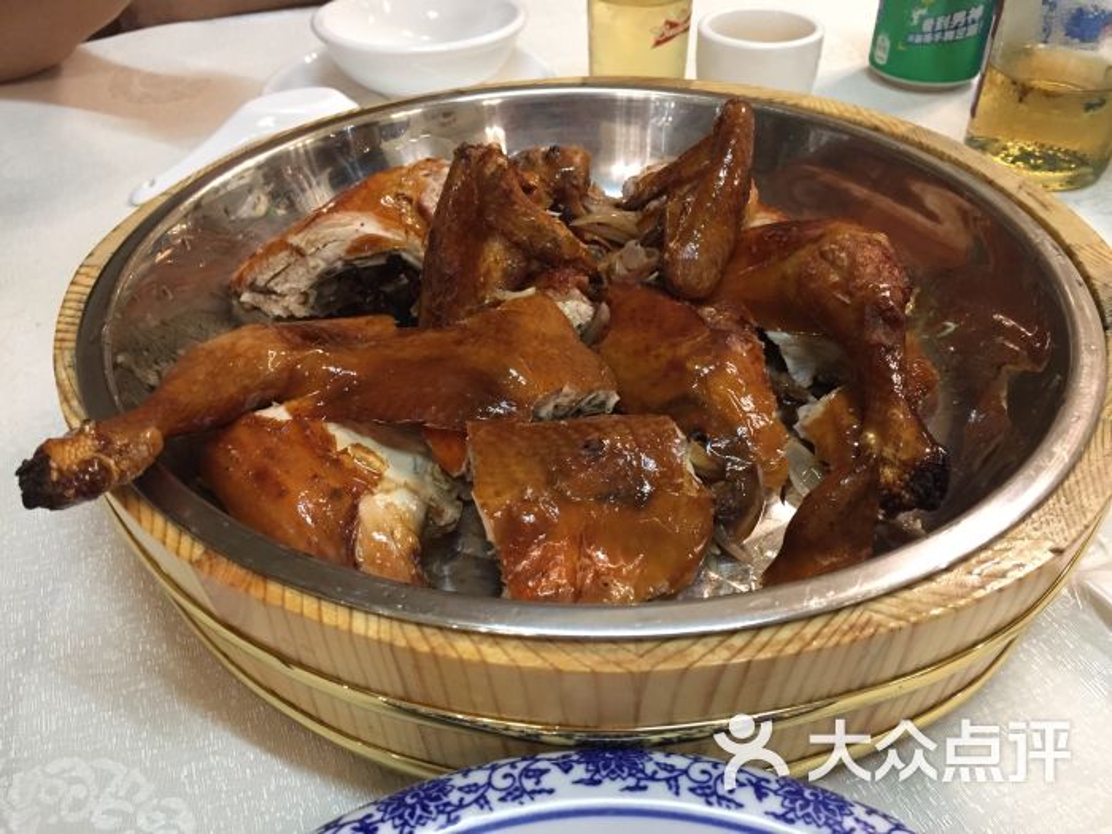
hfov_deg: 61.7
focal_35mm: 29
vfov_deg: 48.2
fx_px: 932
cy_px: 417
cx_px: 556
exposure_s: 1/33
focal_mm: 4.15
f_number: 2.2
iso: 200
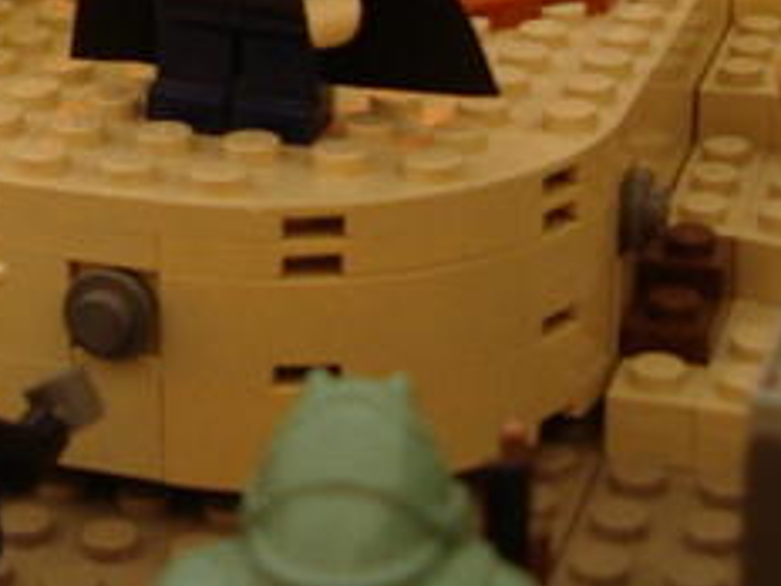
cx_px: 111
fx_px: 2369
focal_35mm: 105
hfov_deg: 18.5
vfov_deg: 13.5
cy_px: -195
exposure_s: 1/4
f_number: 2.6
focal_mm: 5.8
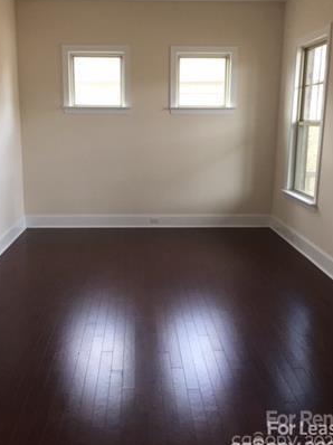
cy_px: 199
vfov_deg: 52.6
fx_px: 449
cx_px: 149
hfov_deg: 40.6
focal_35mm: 35
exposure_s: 1/30
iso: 50
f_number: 2.2
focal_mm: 4.15
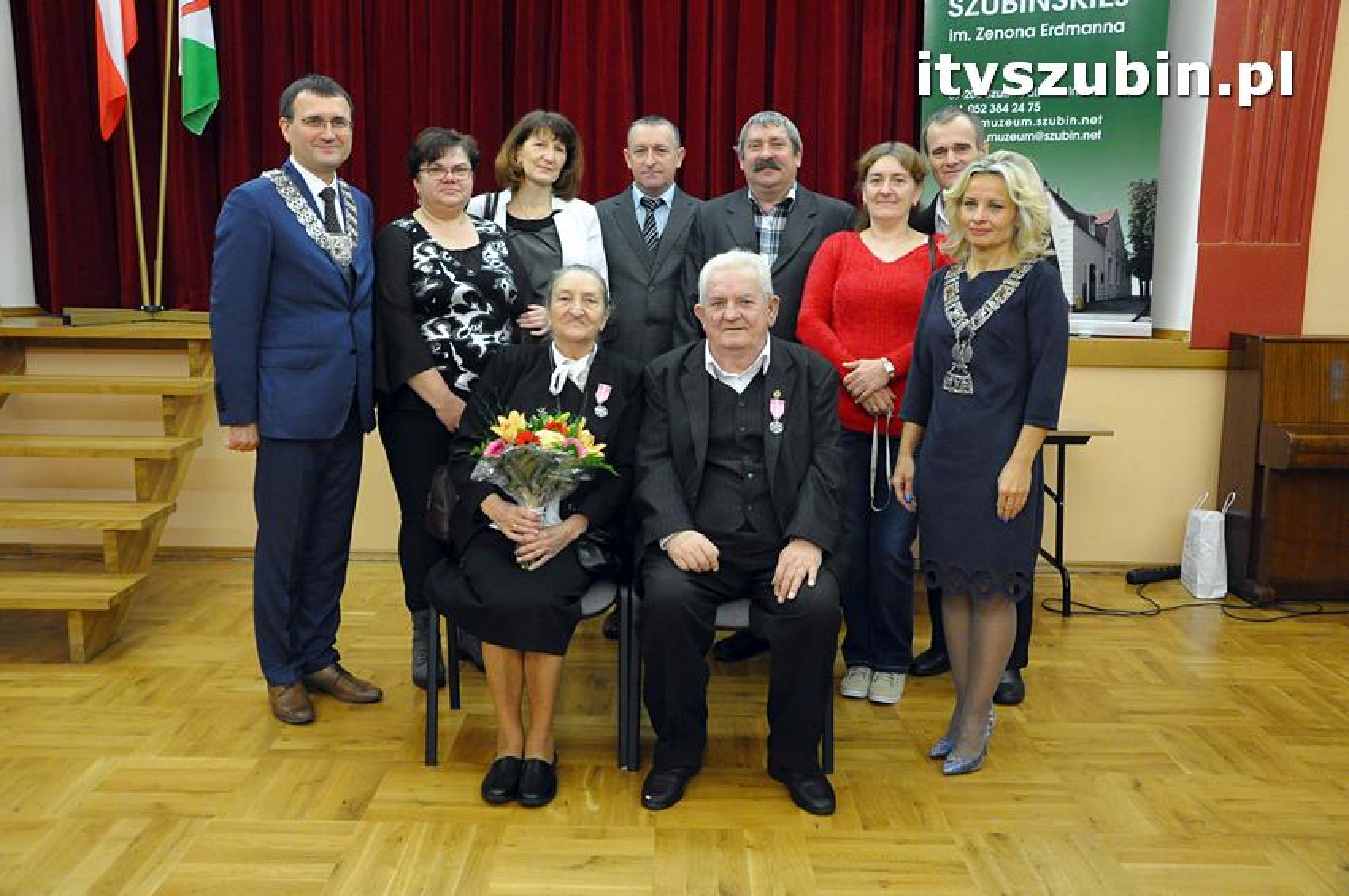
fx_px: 1235
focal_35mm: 33
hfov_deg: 57.3
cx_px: 674
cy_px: 448
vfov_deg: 39.9
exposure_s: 1/80
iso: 2500
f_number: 5.6
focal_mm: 22
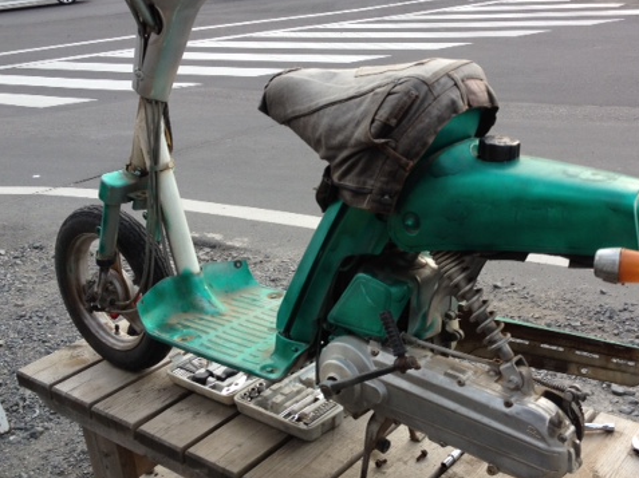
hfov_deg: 40.2
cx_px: 397
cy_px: 232
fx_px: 867
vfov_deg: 30.8
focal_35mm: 47
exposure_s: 1/165
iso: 64
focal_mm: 4.28
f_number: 2.4
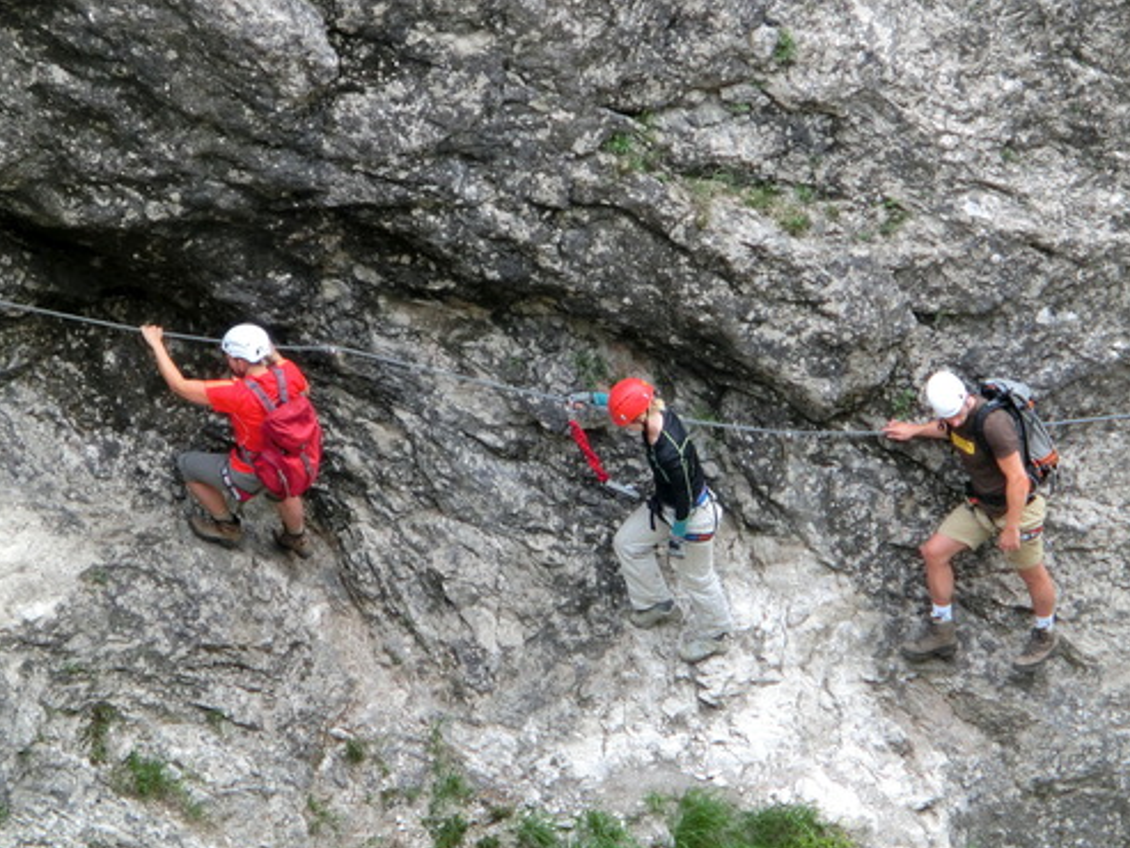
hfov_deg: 5.5
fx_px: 11657
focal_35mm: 357
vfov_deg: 4.2
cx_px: 652
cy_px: 440
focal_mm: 53
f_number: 5.9
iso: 200
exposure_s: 1/250
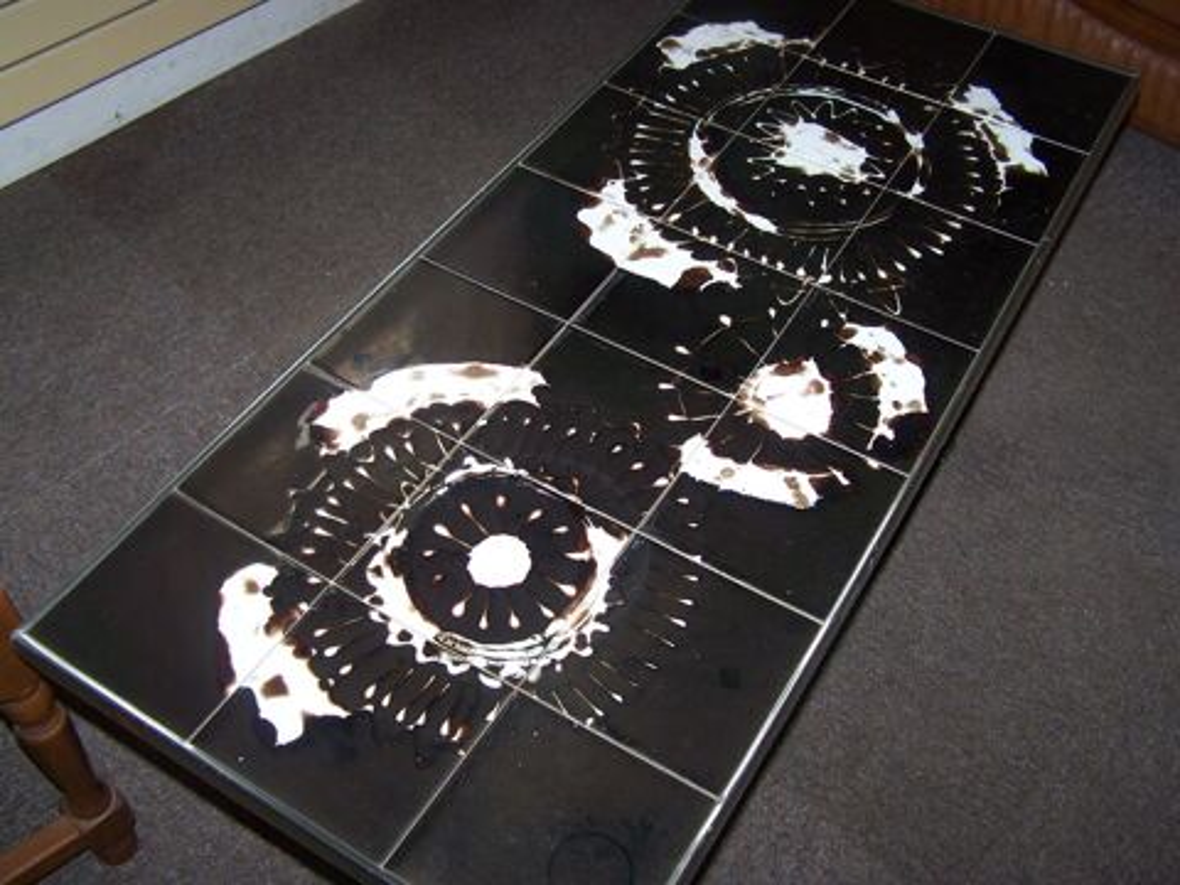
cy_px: 442
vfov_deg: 37.7
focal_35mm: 38
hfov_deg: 49.0
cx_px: 590
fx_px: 1295
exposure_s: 1/60
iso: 80
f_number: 2.8
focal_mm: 6.3
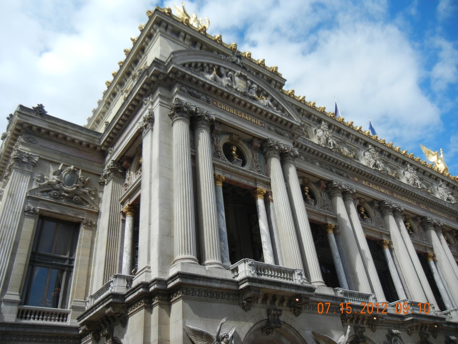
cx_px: 229
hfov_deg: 60.0
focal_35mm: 30
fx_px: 397
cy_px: 172
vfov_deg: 46.8
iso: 160
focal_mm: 5.4
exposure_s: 1/440
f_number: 7
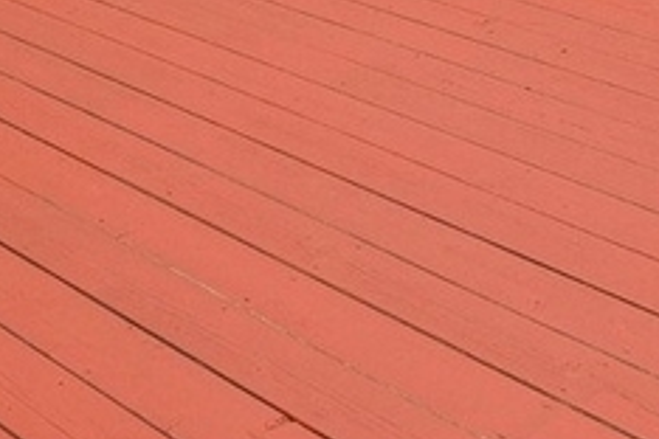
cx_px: 418
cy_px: -476
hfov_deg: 24.4
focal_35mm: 83
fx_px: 1519
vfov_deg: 13.7
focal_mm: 12
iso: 400
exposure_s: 1/1600
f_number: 8
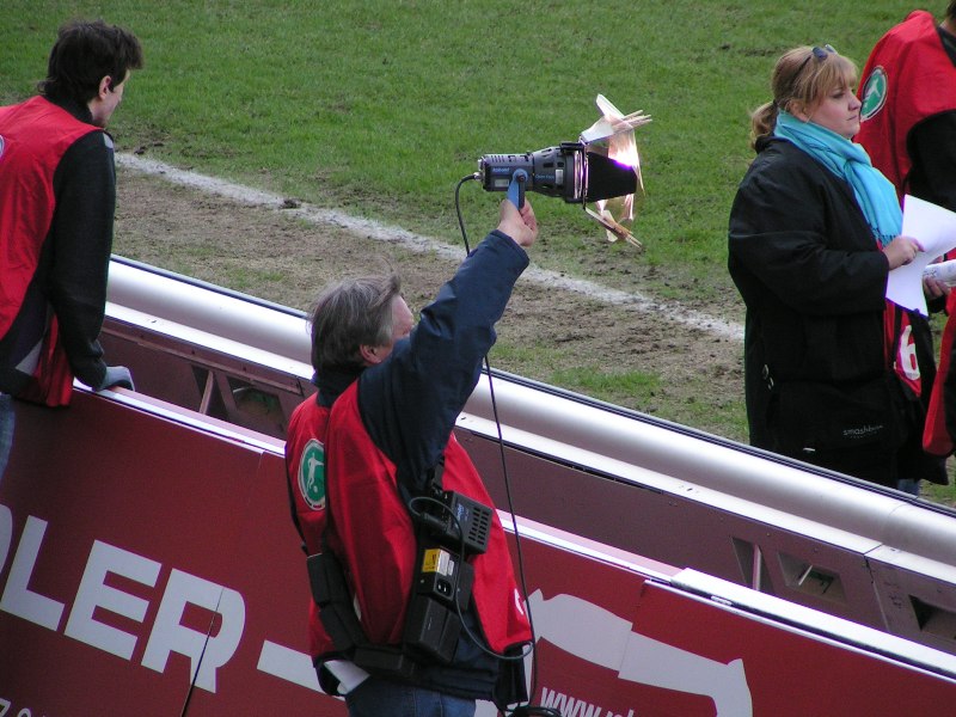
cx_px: 478
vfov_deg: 3.9
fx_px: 10495
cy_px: 358
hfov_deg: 5.2
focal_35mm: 380
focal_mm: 58
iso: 125
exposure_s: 1/400
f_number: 3.5
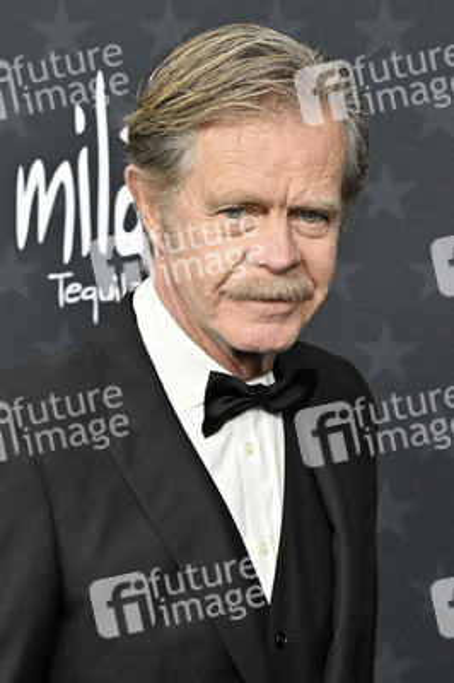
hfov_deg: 12.9
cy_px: 342
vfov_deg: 19.3
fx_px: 2008
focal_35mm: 106
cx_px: 227
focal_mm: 71
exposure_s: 1/320
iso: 1250
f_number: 5.6
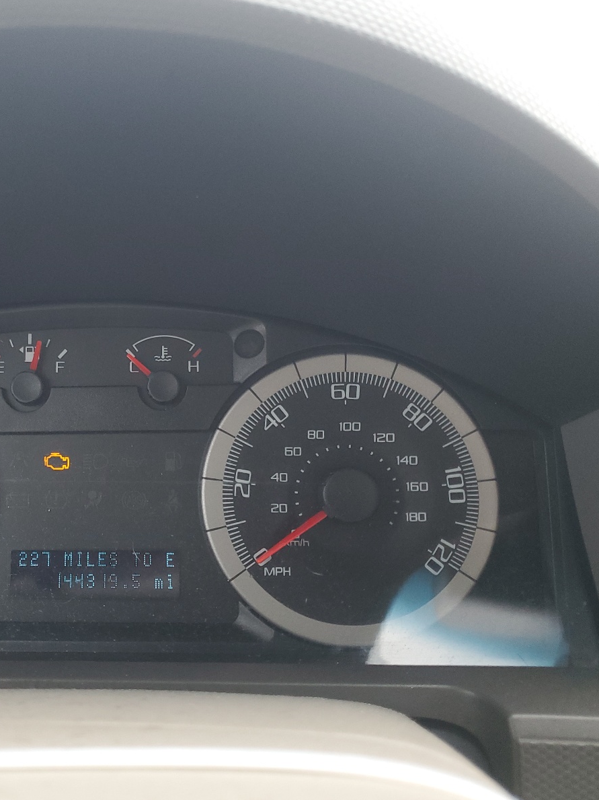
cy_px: 402
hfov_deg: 38.9
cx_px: 109
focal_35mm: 35
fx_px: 808
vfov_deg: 52.6
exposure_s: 1/120
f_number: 1.5
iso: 92
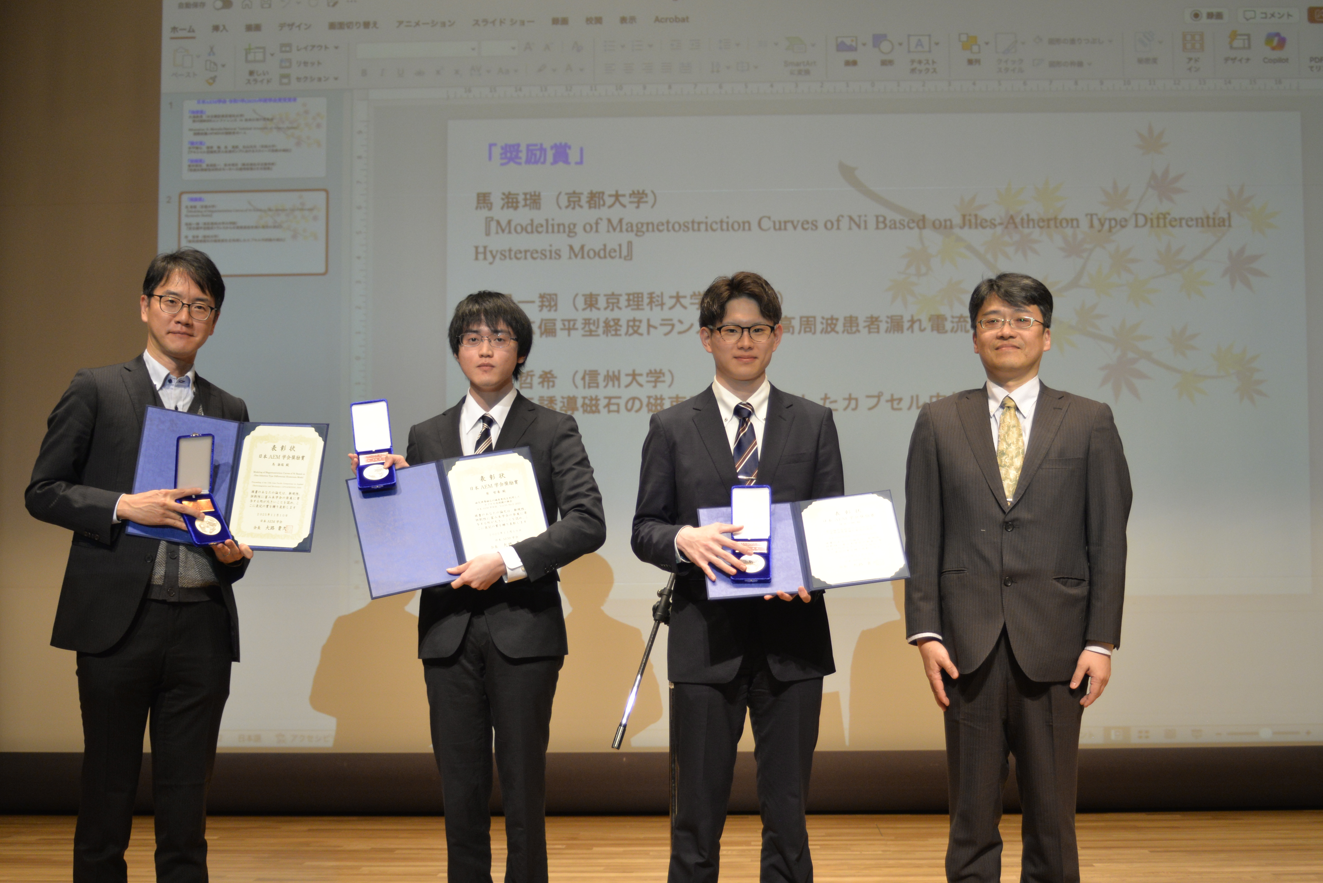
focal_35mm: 53
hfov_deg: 37.5
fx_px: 1948
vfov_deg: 25.5
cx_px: 688
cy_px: 520
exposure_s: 1/250
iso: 1250
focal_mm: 42
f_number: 5.6
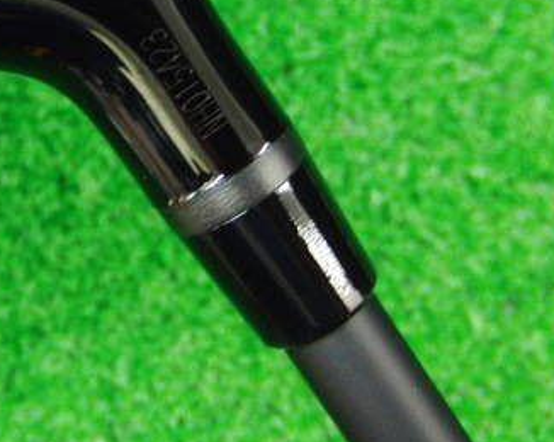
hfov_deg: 26.1
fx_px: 1163
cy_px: 70
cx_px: 83
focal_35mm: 71
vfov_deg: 21.2
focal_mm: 6.42
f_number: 3.6
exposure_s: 1/15
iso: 400
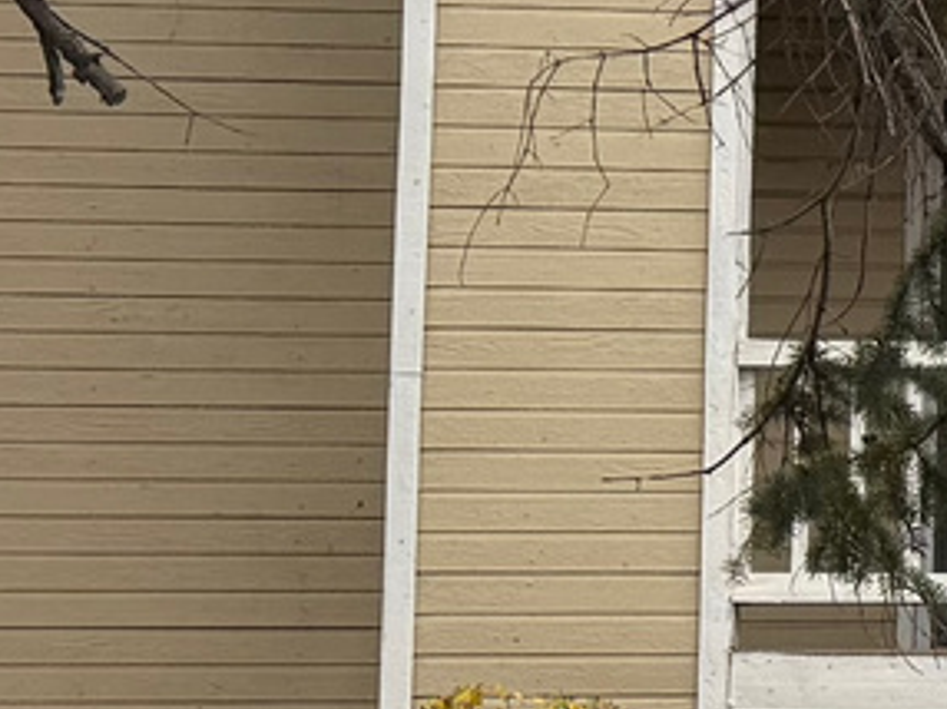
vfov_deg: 8.6
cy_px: 404
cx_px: 2427
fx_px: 4702
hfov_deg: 9.8
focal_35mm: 172
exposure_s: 1/632
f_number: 1.78
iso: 100
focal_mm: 6.76
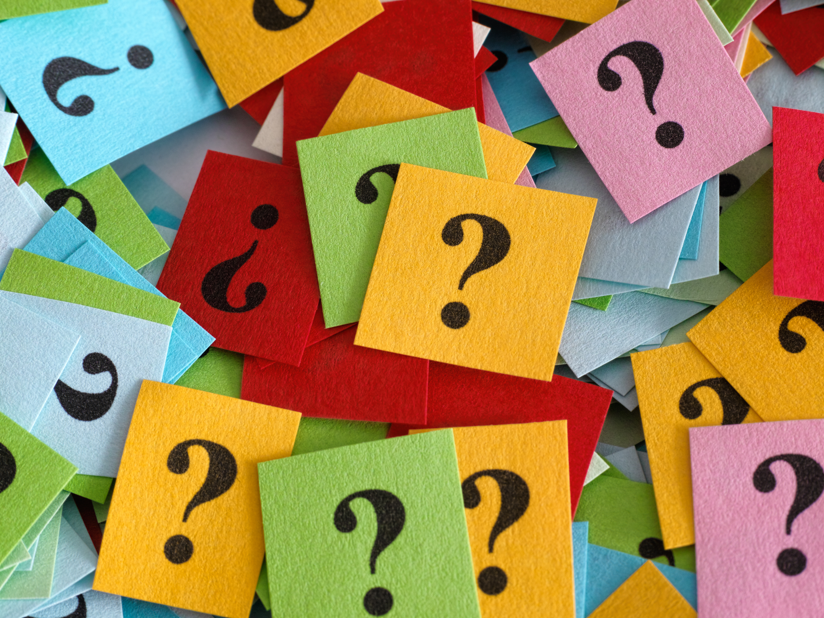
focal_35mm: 98
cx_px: 466
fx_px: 2333
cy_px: 279
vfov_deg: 15.1
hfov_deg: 20.0
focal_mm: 50
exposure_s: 8
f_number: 11
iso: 100
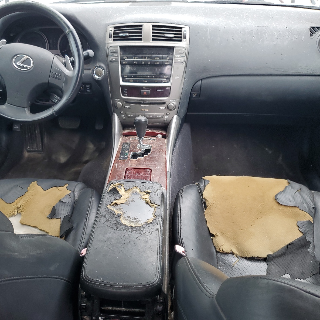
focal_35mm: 31
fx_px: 324
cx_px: 134
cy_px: 158
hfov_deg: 52.3
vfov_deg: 52.5
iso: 60
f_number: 1.5
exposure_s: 1/120
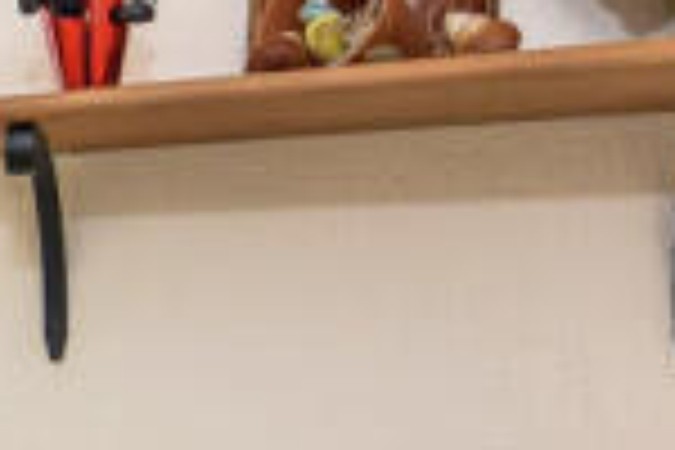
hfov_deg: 25.5
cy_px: 331
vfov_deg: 22.1
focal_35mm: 61
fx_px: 1144
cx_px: -315
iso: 400
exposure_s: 1/60
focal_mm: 14
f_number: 7.1
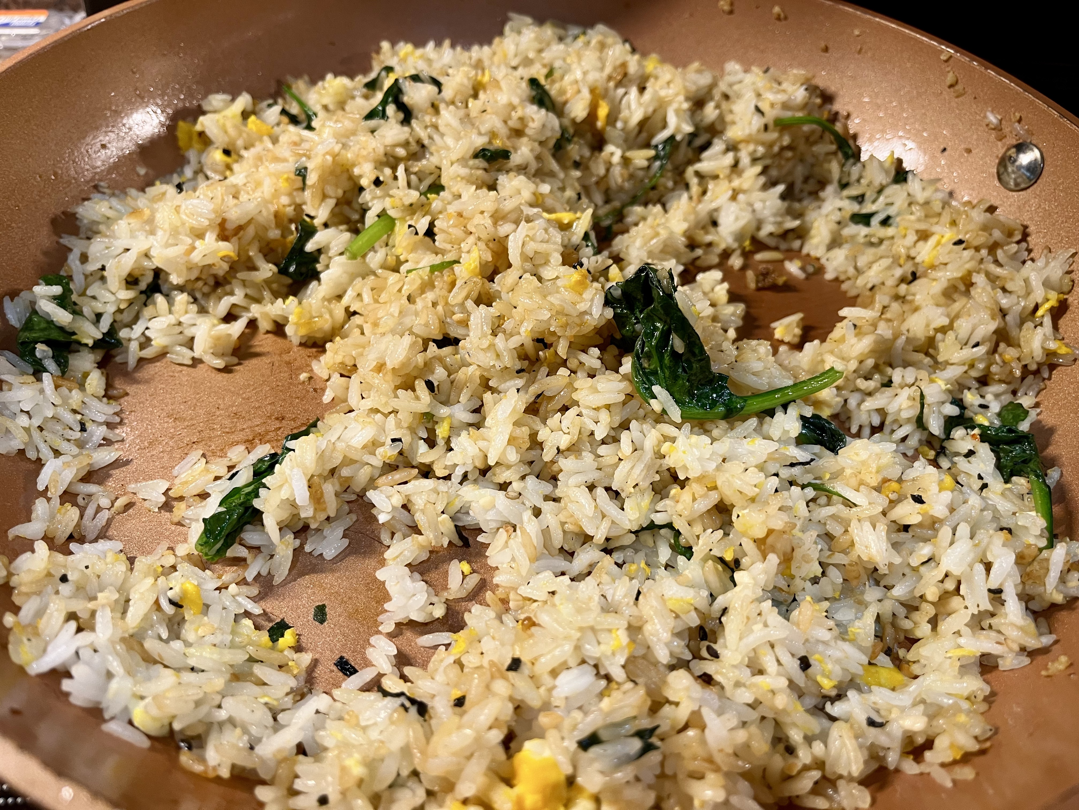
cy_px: 405
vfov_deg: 53.1
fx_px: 810
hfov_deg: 67.3
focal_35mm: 26
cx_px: 540
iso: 100
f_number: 1.6
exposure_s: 1/60
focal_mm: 5.1
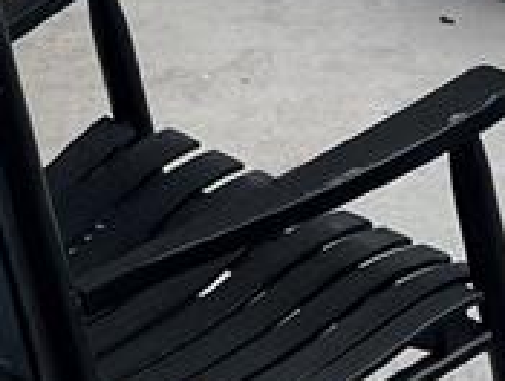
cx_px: 392
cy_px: -548
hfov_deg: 13.4
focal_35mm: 146
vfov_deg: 9.1
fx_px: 2134
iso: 32
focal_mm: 5.1
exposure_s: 1/1087
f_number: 1.6
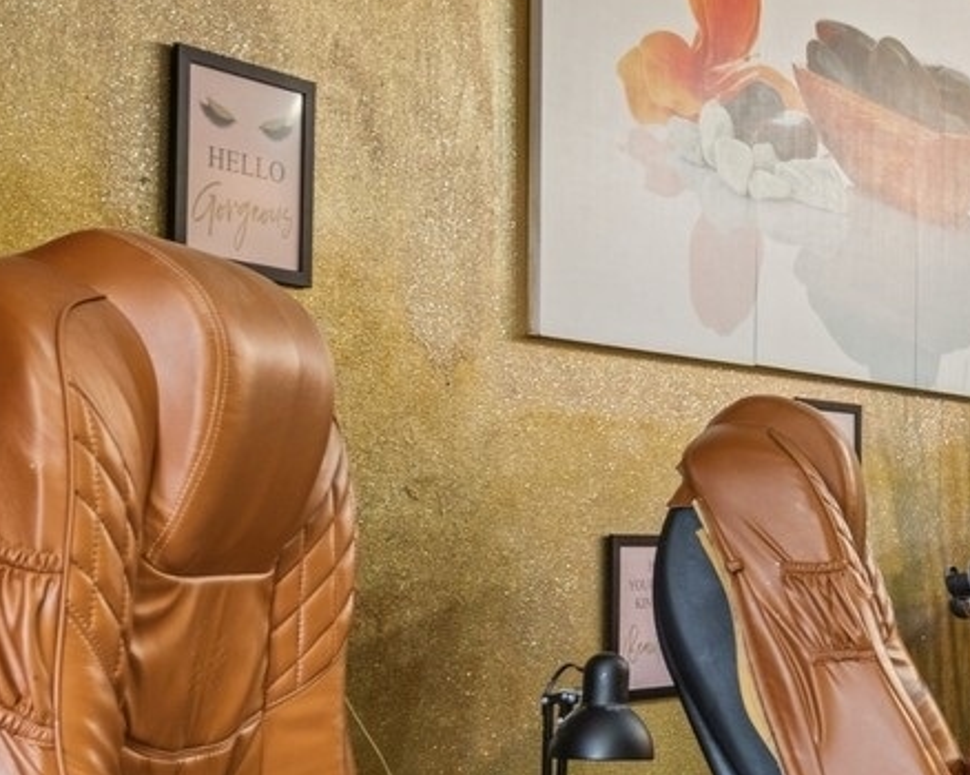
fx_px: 2066
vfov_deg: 21.2
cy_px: 472
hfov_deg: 22.8
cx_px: 1340
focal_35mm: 72
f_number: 8
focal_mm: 21
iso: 250
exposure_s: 1/2.5
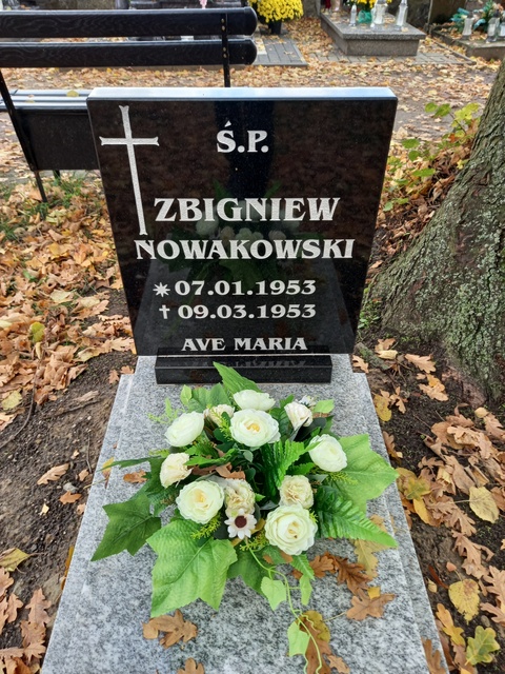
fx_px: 486
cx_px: 252
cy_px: 337
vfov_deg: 69.4
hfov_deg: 54.9
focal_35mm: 25
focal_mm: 4.6
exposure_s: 1/50
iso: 32
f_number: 2
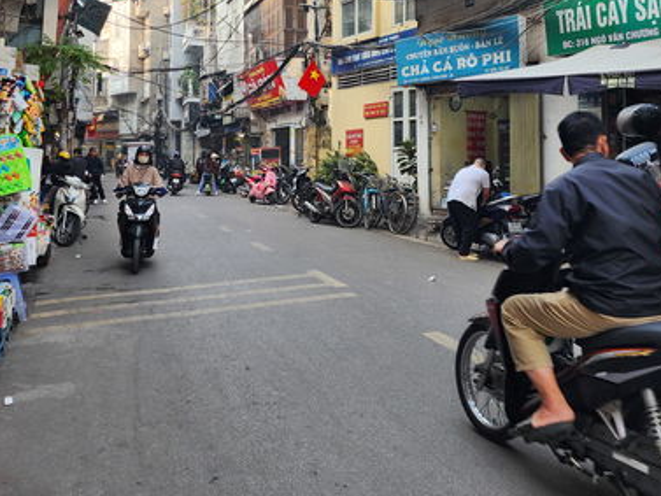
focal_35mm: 39
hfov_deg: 47.8
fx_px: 745
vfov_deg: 36.3
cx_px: 335
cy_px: 145
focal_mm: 6.4
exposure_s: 1/180
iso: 16
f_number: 1.8
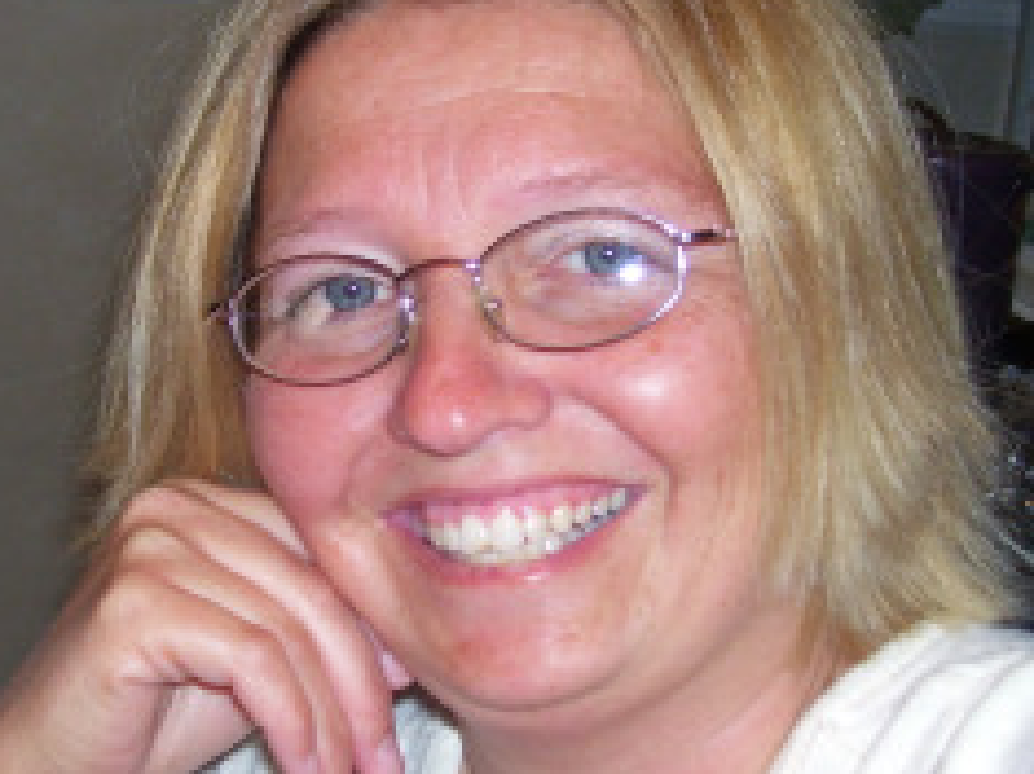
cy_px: 468
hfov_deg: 27.3
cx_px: 378
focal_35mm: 71
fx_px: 2120
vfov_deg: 20.7
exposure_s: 1/60
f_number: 2.7
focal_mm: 6
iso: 80
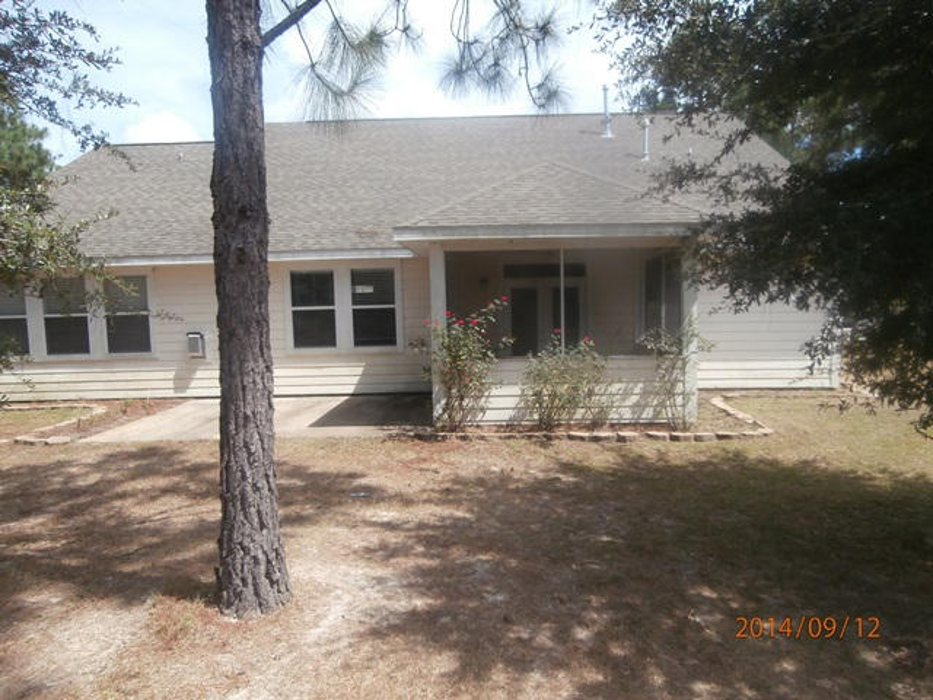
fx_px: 647
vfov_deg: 56.8
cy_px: 350
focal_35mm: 24
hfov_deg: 71.6
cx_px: 466
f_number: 3
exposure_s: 1/640
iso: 100
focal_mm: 4.2
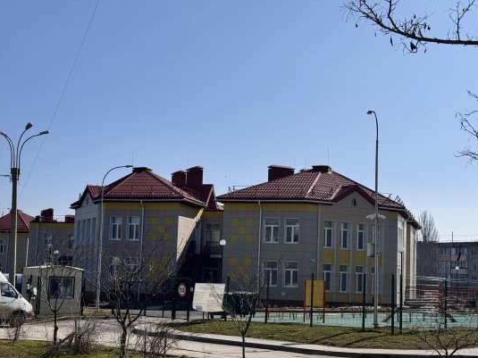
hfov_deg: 34.4
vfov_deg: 26.1
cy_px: 203
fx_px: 773
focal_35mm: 56
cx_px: 231
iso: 80
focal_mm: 6.76
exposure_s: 1/12500
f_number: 1.78
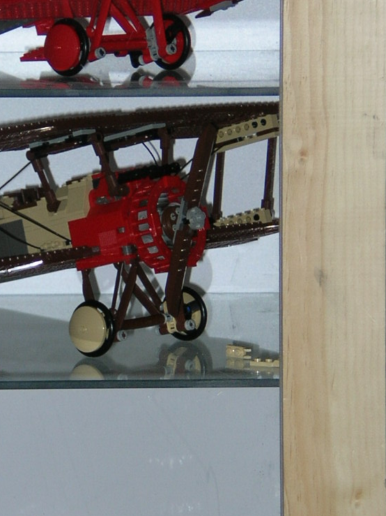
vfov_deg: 8.4
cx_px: 86
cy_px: 279
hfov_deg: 6.3
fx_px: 3510
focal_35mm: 236
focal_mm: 17.9
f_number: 3.5
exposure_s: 1/120
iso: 50
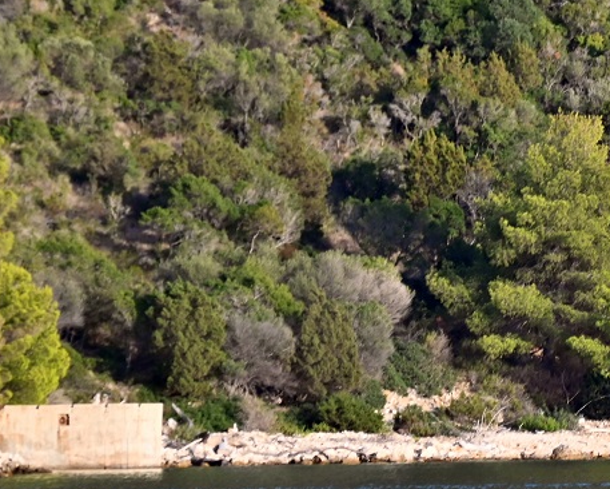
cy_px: 146
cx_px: 582
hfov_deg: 2.4
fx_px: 14467
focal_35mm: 801
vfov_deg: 1.9
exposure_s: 1/1000
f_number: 5.6
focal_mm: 300
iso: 360
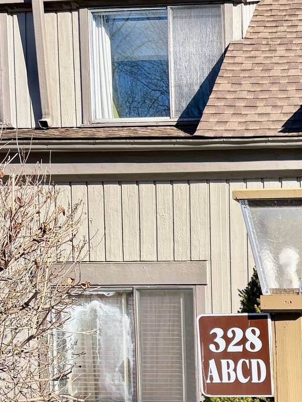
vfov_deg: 25.3
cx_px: 380
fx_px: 814
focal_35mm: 70
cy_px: 469
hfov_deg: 19.6
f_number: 1.6
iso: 50
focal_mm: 5.96
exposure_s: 1/1484
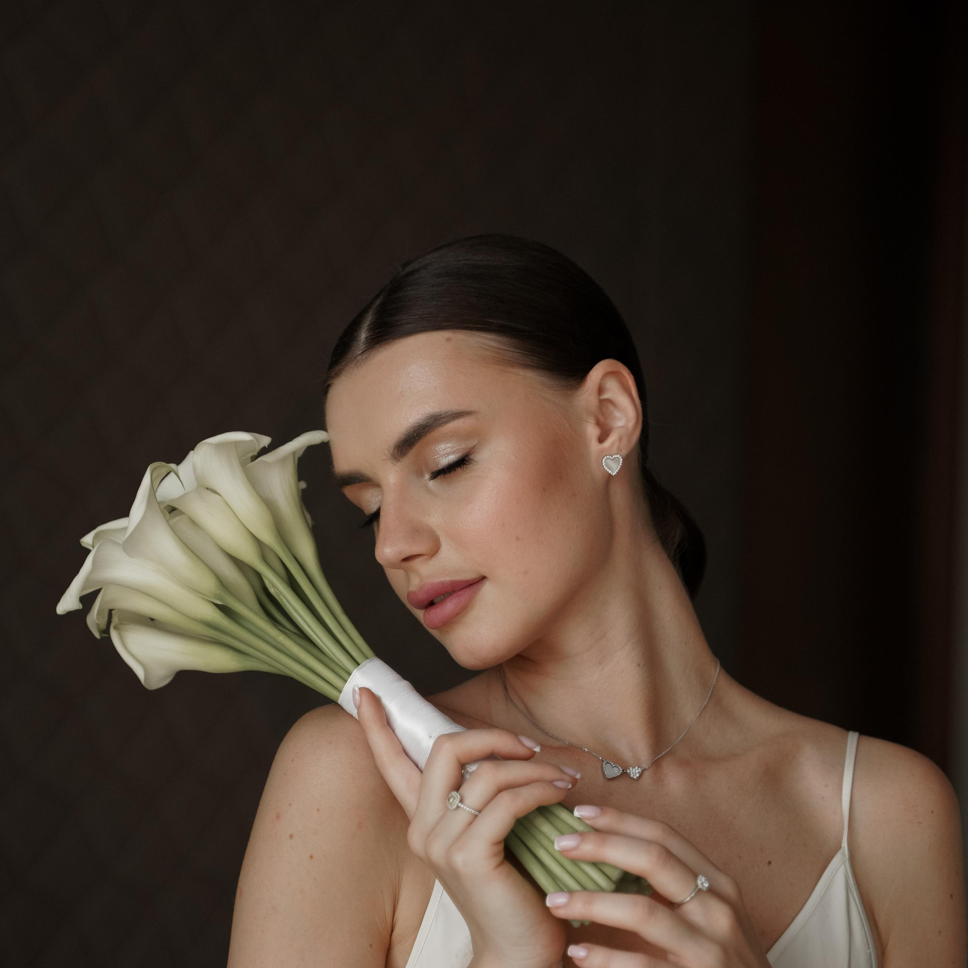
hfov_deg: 21.7
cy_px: 608
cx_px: 489
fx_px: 2531
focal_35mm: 80
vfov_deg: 21.6
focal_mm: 62
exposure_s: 1/1000
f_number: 2.8
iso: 640
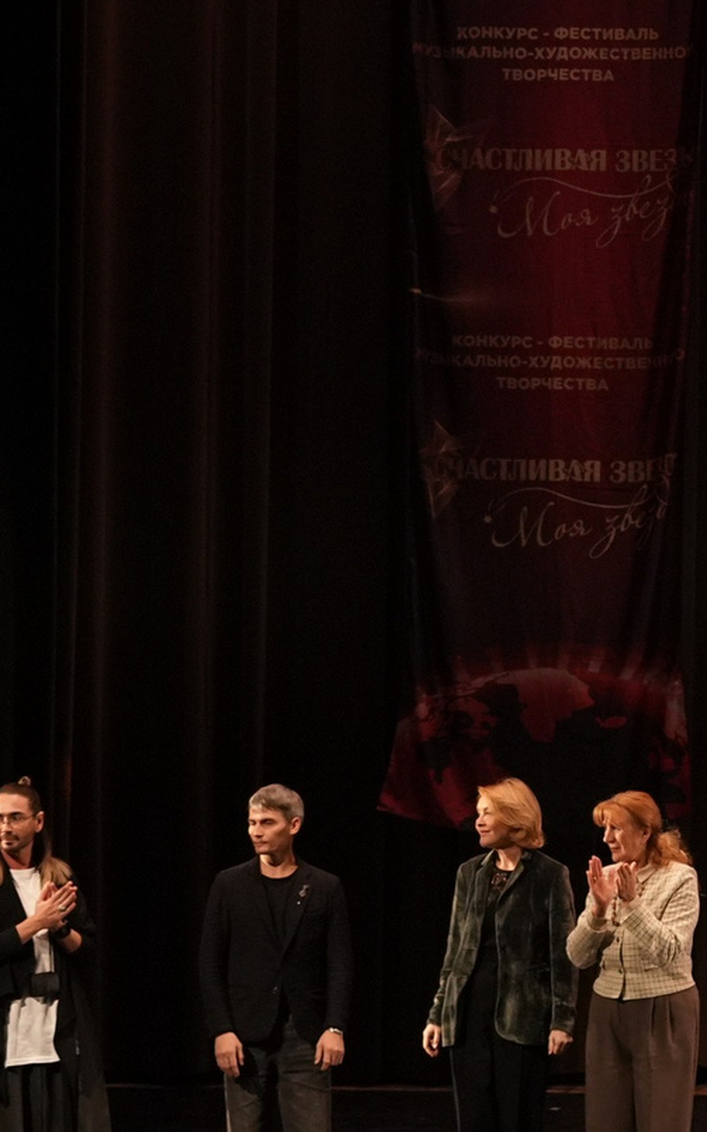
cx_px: 1526
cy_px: 295
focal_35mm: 227
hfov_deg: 5.6
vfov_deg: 9.2
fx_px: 6999
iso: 2000
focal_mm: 70
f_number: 2.8
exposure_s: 1/400
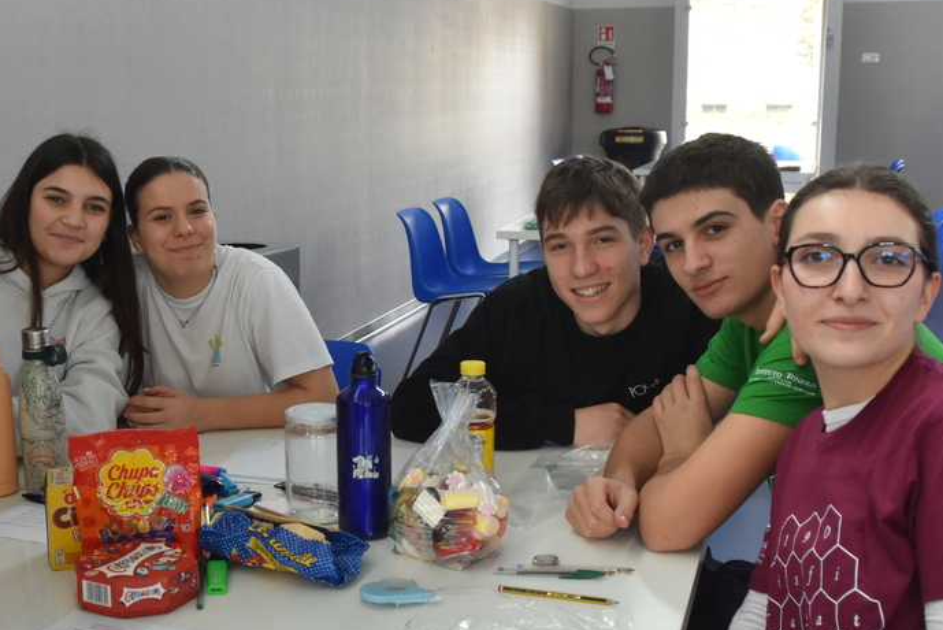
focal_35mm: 47
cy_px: 396
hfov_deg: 41.1
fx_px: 1232
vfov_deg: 28.6
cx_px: 285
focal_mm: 18
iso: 800
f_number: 4.5
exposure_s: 1/80
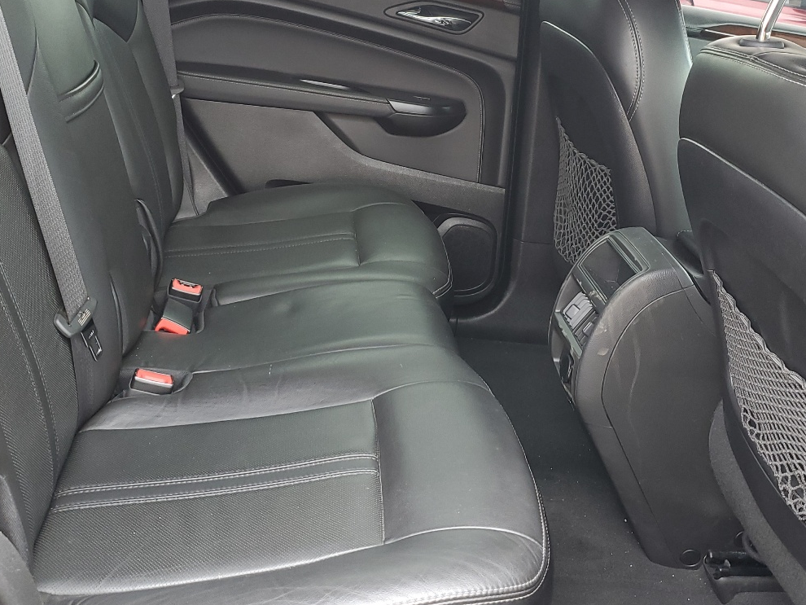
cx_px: 433
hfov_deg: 44.8
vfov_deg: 34.3
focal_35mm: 42
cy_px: 259
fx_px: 978
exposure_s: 1/60.2
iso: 62
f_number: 1.5
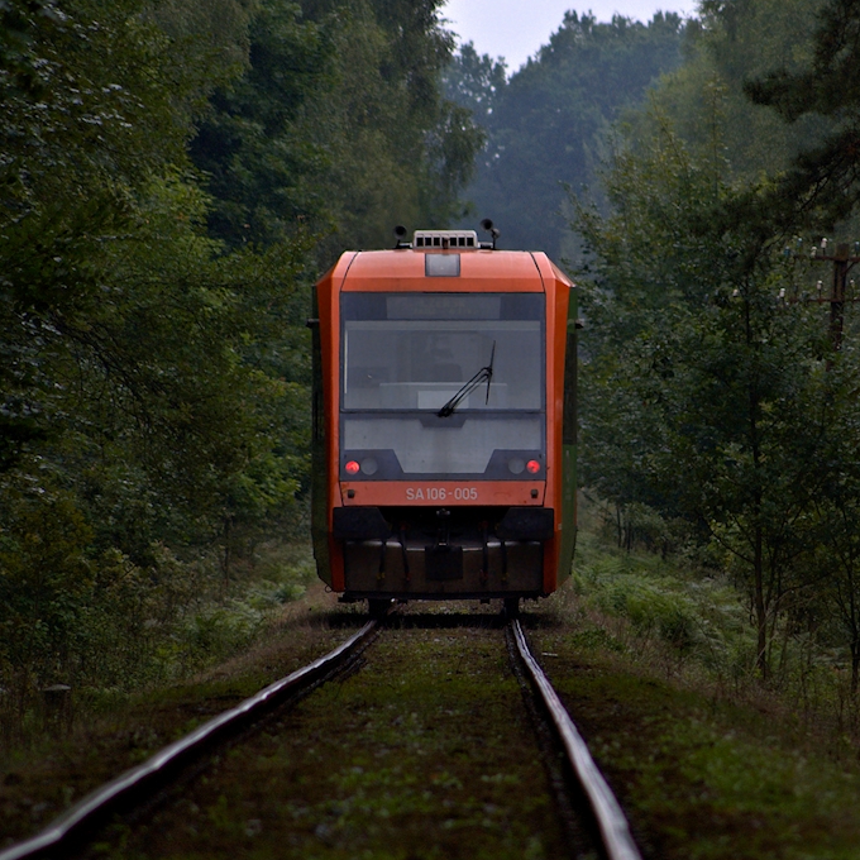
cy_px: 431
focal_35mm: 384
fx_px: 10793
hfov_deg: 4.6
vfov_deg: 4.6
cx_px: 564
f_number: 5.6
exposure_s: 1/200
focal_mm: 200
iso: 270
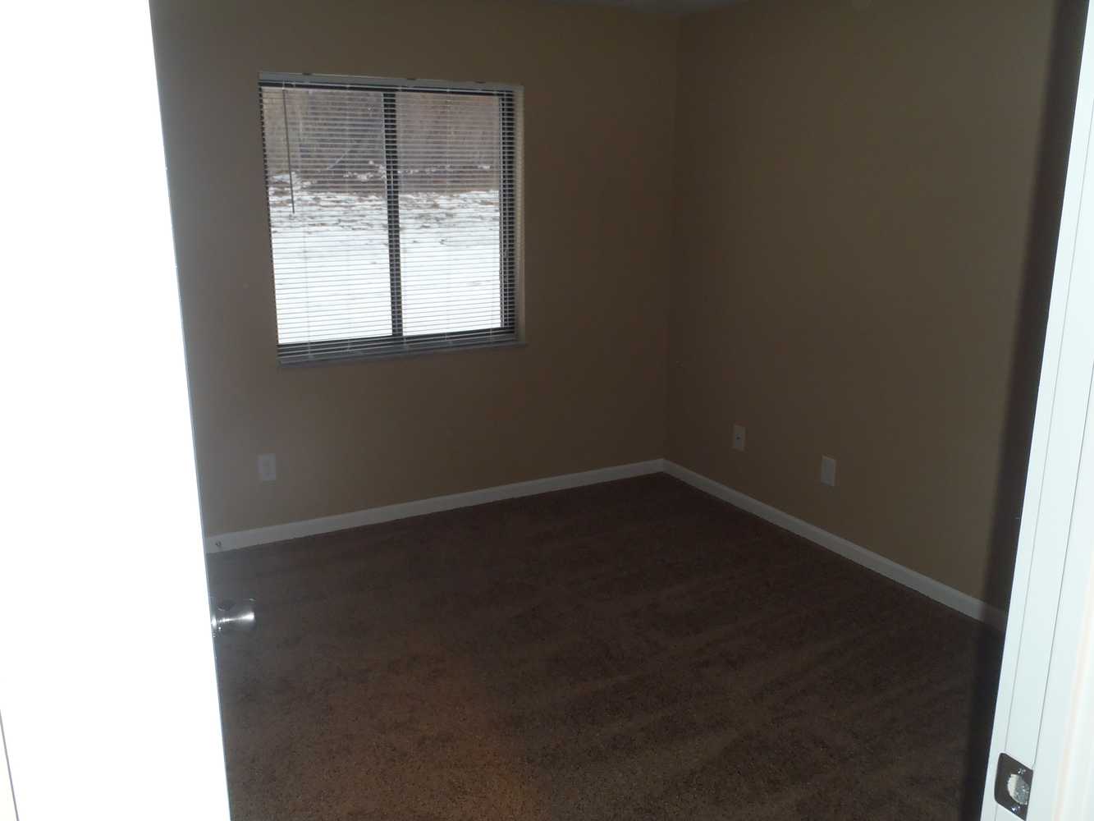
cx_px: 547
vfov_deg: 49.8
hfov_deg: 63.4
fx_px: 885
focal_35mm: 28
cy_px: 410
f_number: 3.9
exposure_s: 1/30
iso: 125
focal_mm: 5
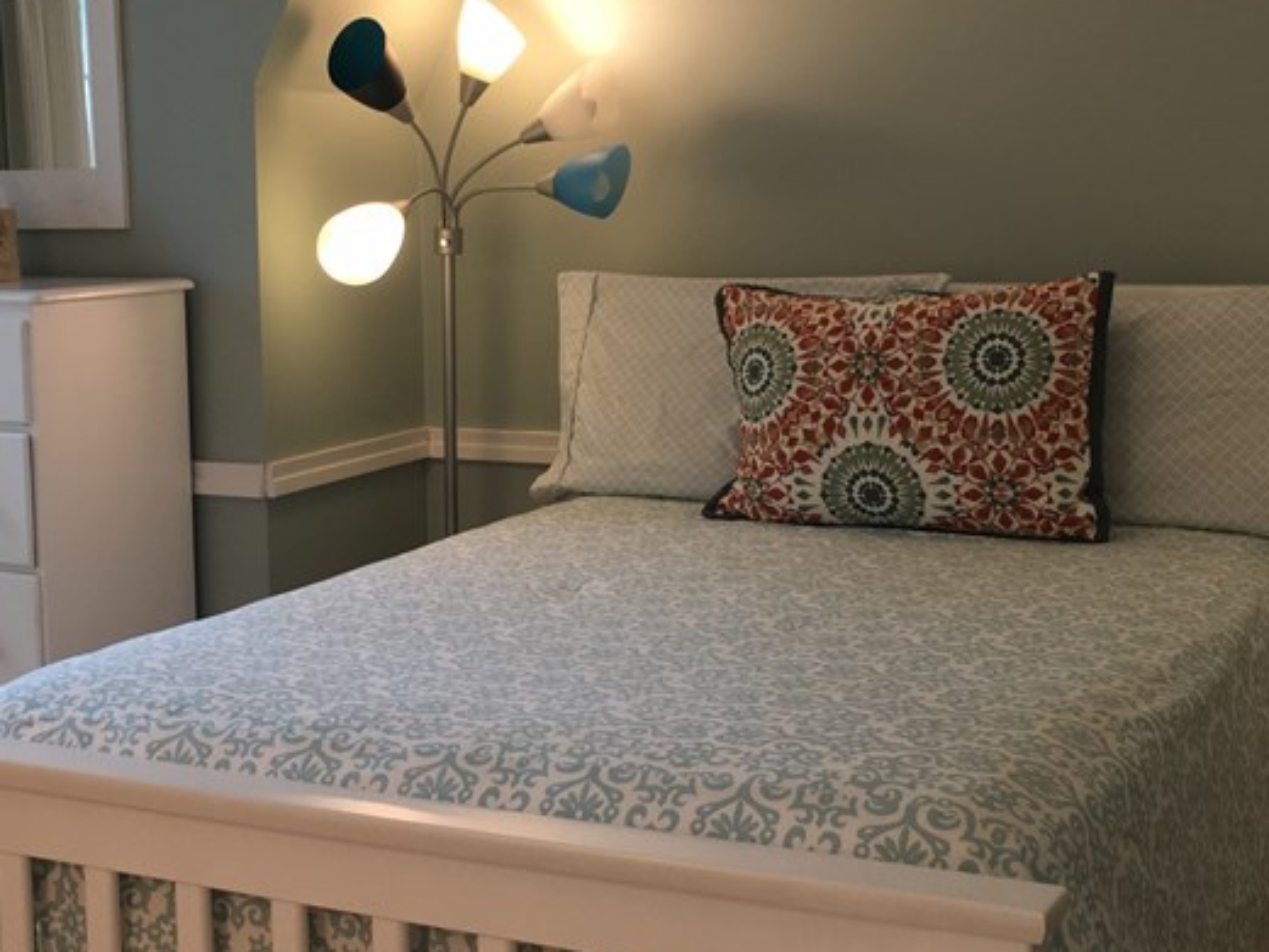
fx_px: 2090
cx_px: 546
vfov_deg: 25.7
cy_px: 472
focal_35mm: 57
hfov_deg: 33.7
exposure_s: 1/30
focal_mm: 4.15
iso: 32
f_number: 2.2
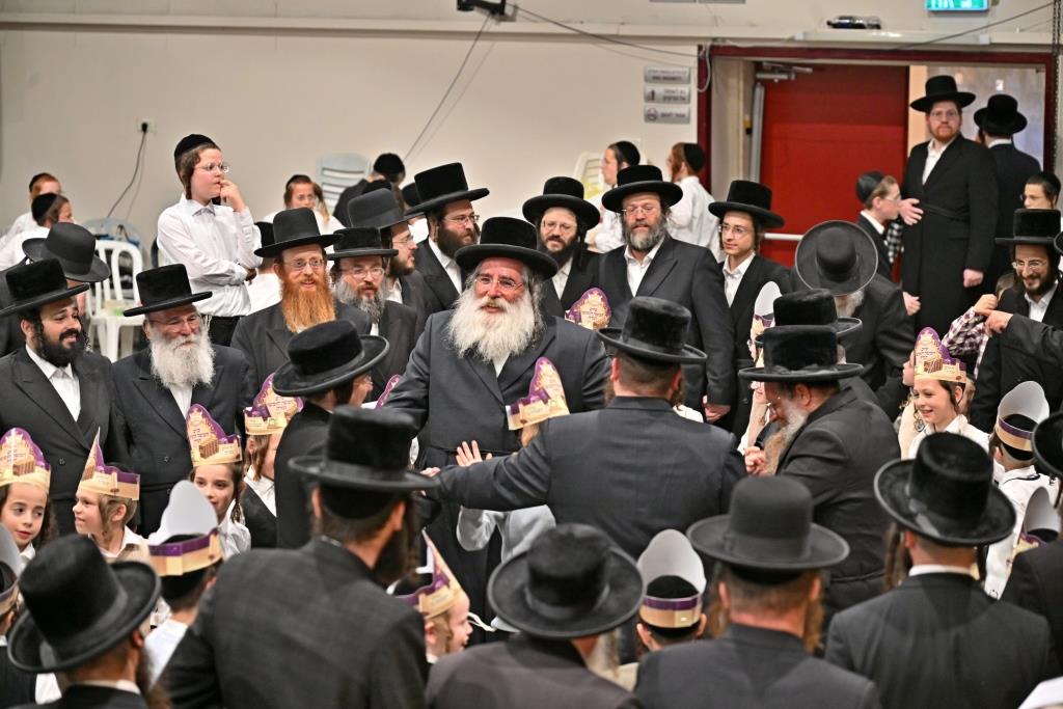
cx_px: 532
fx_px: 3101
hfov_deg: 19.5
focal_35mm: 105
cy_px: 354
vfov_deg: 13.0
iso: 1250
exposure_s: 1/160
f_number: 4
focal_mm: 105
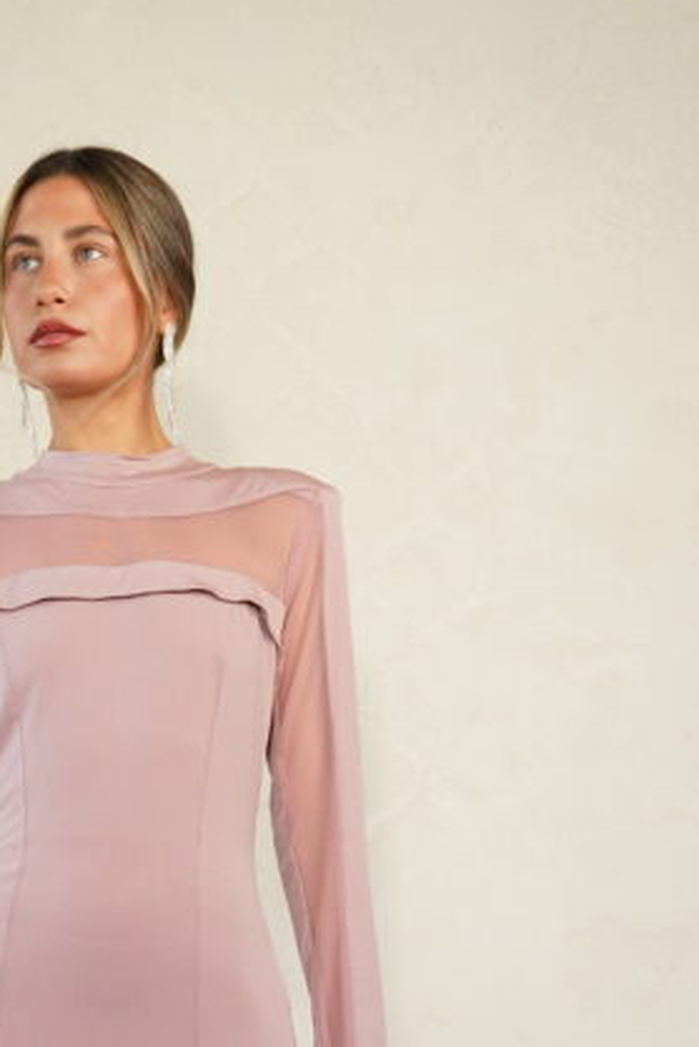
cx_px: 127
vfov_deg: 21.9
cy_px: 1092
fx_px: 2590
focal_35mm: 89
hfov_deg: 15.3
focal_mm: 38
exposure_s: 1/200
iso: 500
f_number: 4
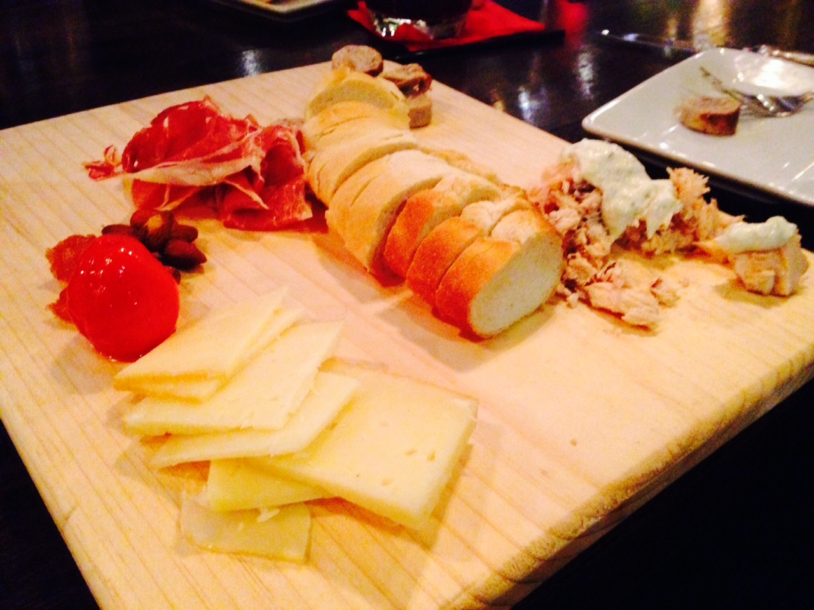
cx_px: 407
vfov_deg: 42.9
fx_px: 776
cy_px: 305
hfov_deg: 55.4
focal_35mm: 33
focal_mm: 4.12
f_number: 2.4
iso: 800
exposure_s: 1/15
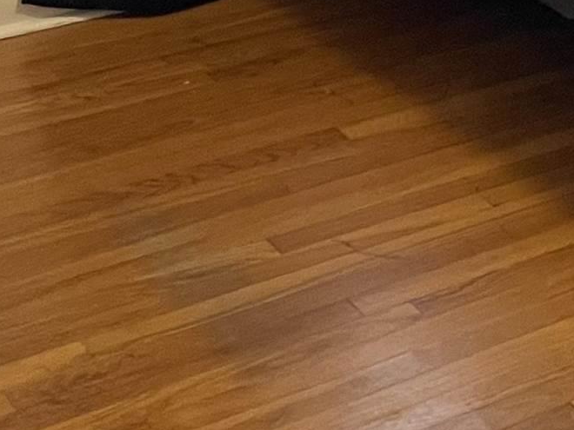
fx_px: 2006
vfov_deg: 11.4
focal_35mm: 121
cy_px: -324
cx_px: 840
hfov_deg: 15.2
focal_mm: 4.2
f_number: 1.6
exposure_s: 1/40
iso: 400
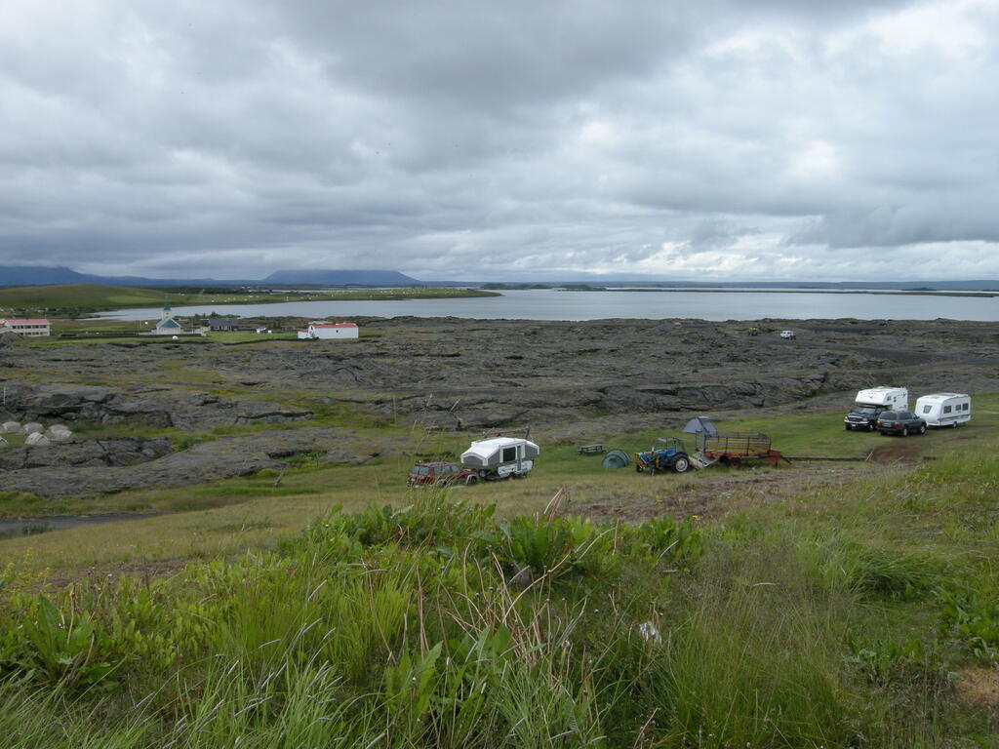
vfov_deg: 40.7
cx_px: 500
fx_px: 1010
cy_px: 374
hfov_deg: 52.6
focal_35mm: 35
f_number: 6.1
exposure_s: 1/286
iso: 100
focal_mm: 7.5
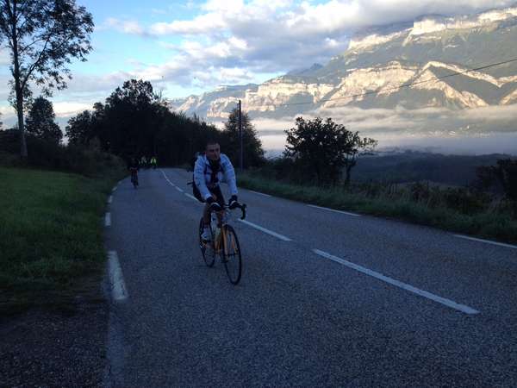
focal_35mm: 35
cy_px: 194
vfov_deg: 40.7
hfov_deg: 52.6
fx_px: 523
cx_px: 258
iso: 50
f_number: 2.4
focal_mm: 4.28
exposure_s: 1/541
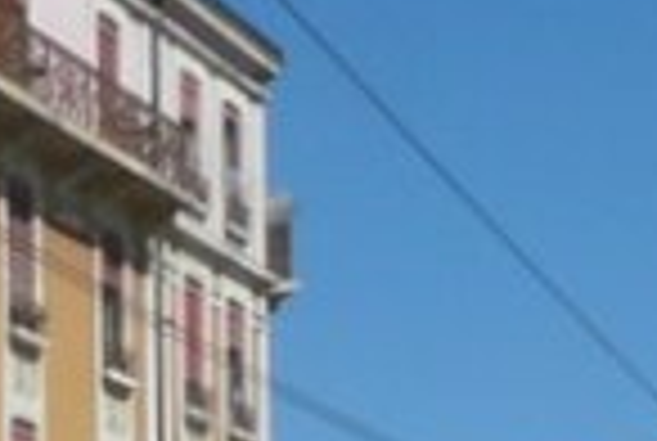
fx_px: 3639
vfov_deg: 6.6
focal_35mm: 199
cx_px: -1274
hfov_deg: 8.7
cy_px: 1022
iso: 100
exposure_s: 1/500
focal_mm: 4.6
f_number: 8
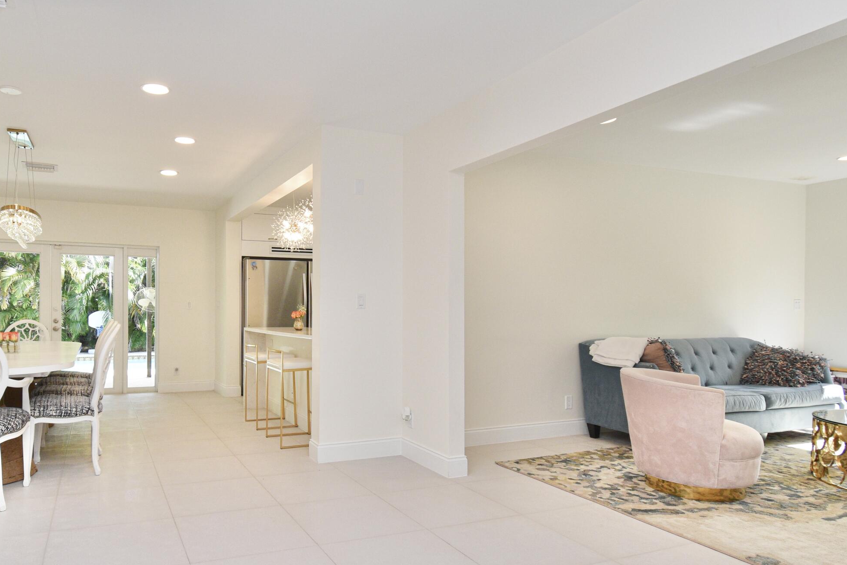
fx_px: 541
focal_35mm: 23
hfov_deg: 74.8
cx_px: 318
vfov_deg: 55.0
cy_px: 313
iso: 400
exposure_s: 1/125
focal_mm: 10
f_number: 5.6
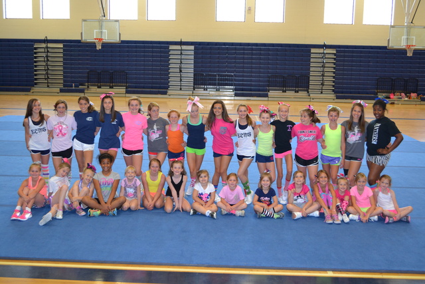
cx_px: 212
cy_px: 142
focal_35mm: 42
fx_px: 496
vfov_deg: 31.9
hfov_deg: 46.4
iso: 900
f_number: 4.5
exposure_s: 1/60
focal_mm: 28
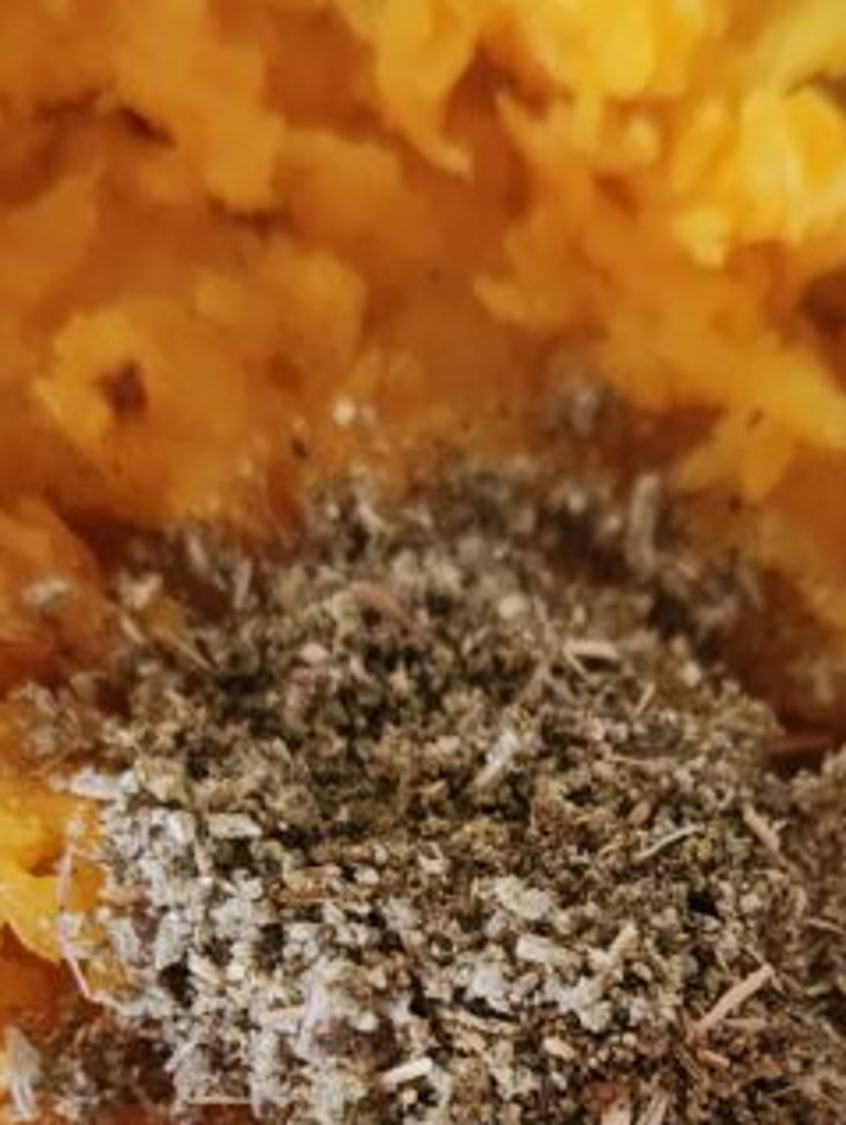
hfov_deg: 19.9
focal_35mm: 74
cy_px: 1047
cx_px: 503
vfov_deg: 25.4
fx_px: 2408
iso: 1000
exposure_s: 1/24
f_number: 1.8
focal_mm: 5.4
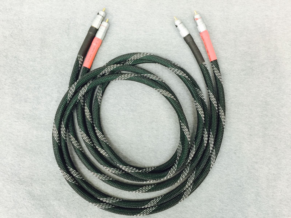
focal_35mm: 29
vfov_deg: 48.2
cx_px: 146
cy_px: 109
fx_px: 244
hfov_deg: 61.7
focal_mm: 4.15
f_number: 2.2
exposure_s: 1/15
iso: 50
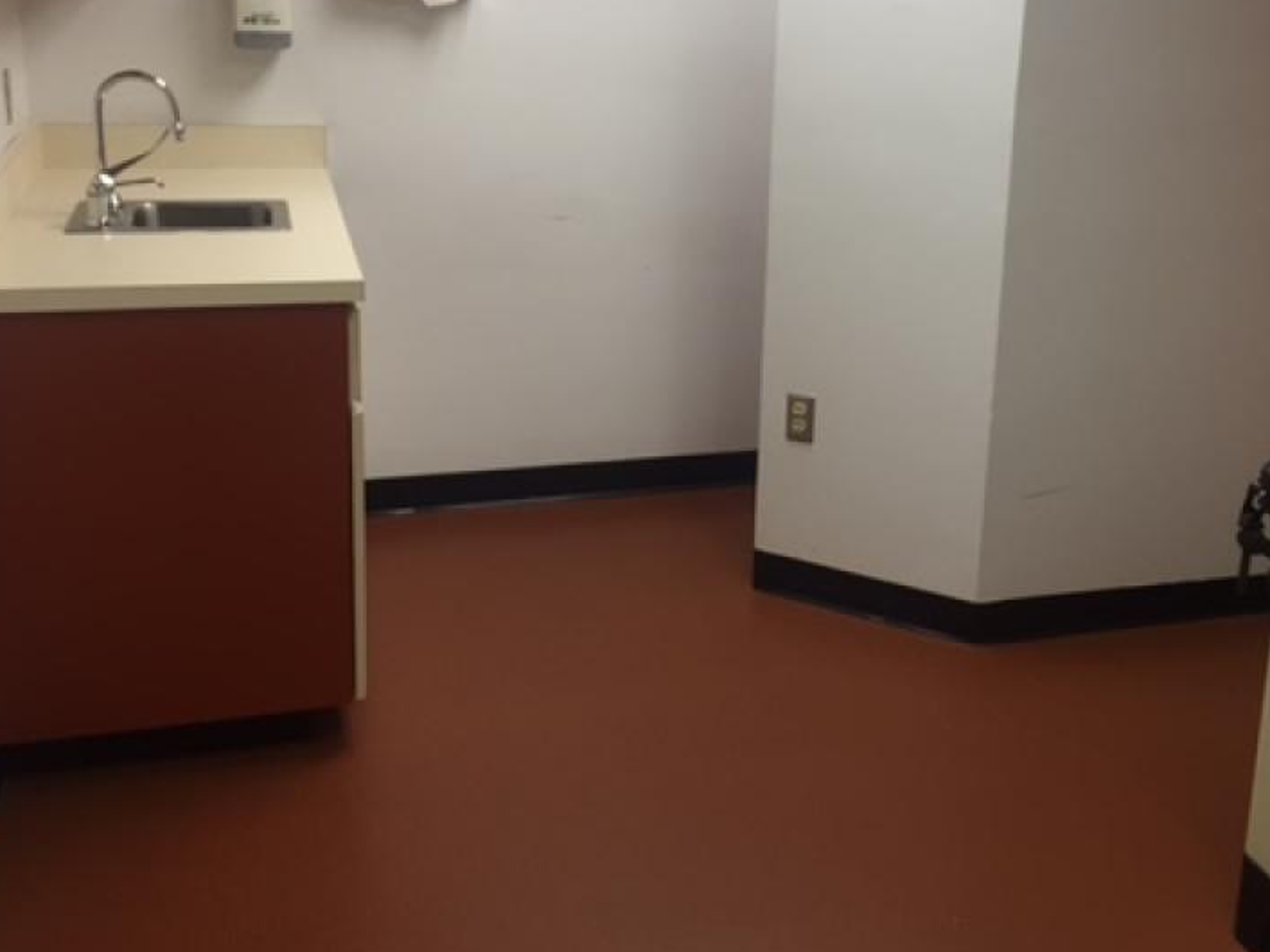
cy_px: 356
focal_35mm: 42
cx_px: 812
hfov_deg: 44.3
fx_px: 1541
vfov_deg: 34.2
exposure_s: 1/30
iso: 64
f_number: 2.2
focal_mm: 4.15
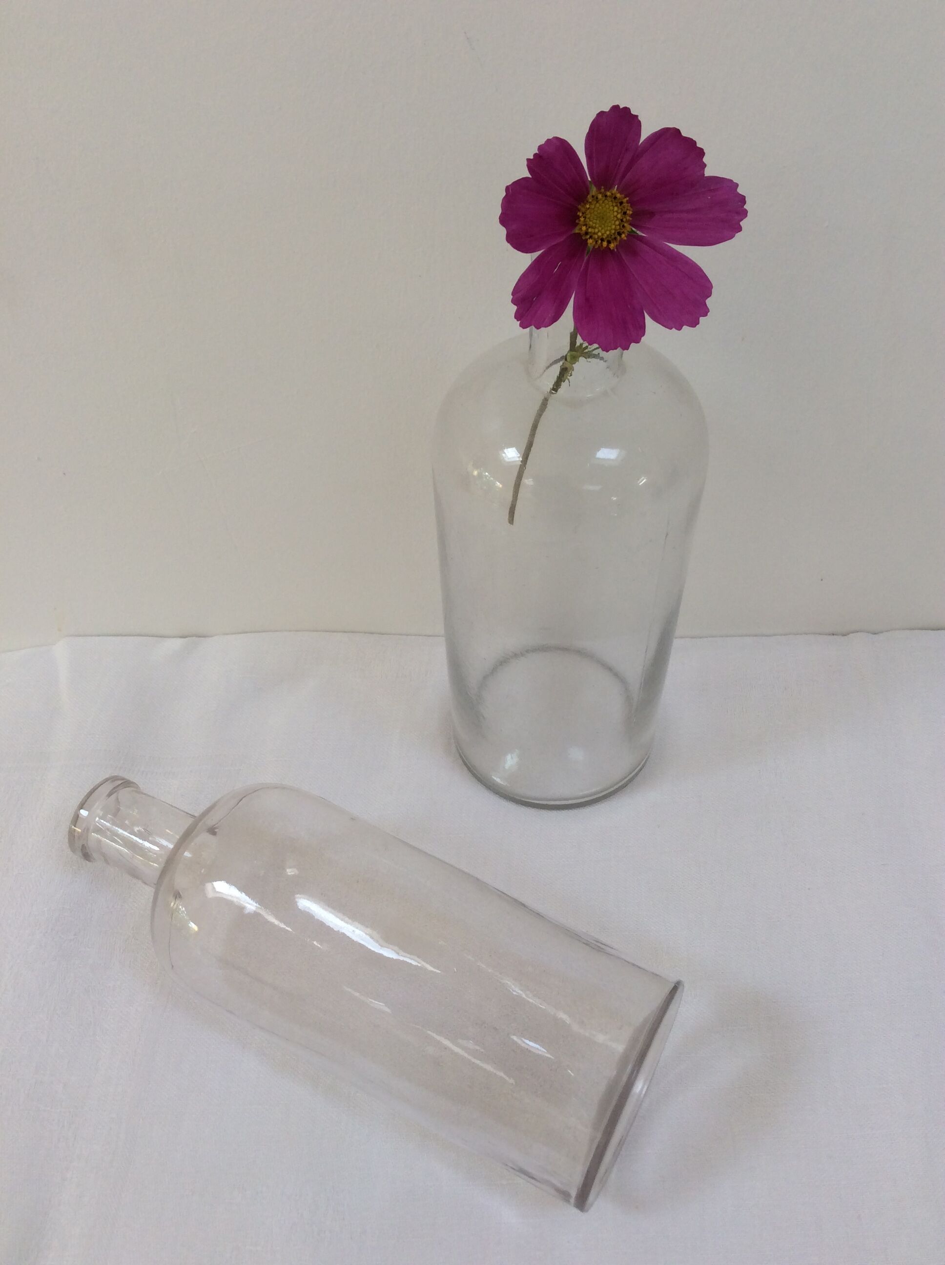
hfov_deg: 44.1
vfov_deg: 56.9
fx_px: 1168
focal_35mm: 32
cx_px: 472
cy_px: 632
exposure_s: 1/103
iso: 32
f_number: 2.4
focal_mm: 3.3
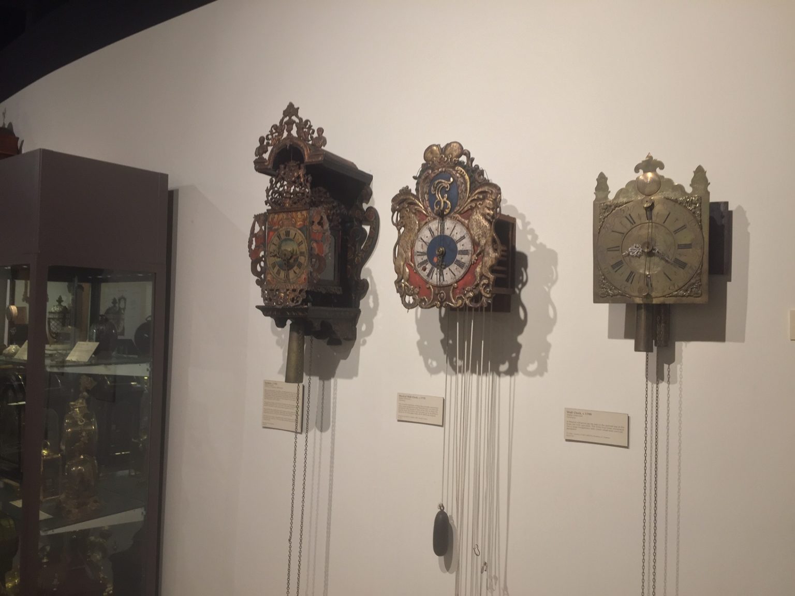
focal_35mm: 29
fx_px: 666
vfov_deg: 48.2
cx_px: 398
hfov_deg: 61.7
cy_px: 298
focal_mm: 4.15
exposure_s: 1/30
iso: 80
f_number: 2.2
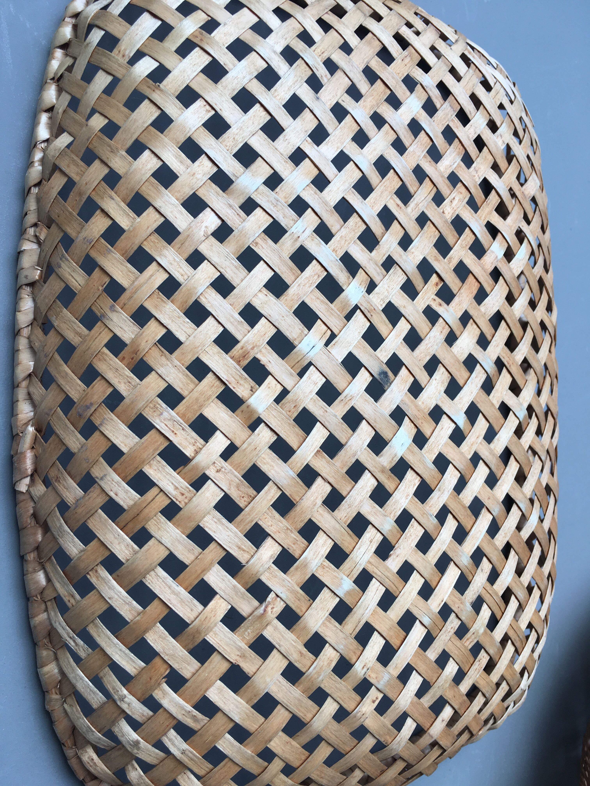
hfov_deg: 48.2
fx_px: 659
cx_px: 295
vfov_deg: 61.7
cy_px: 393
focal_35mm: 29
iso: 25
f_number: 2.2
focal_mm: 4.15
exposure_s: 1/50
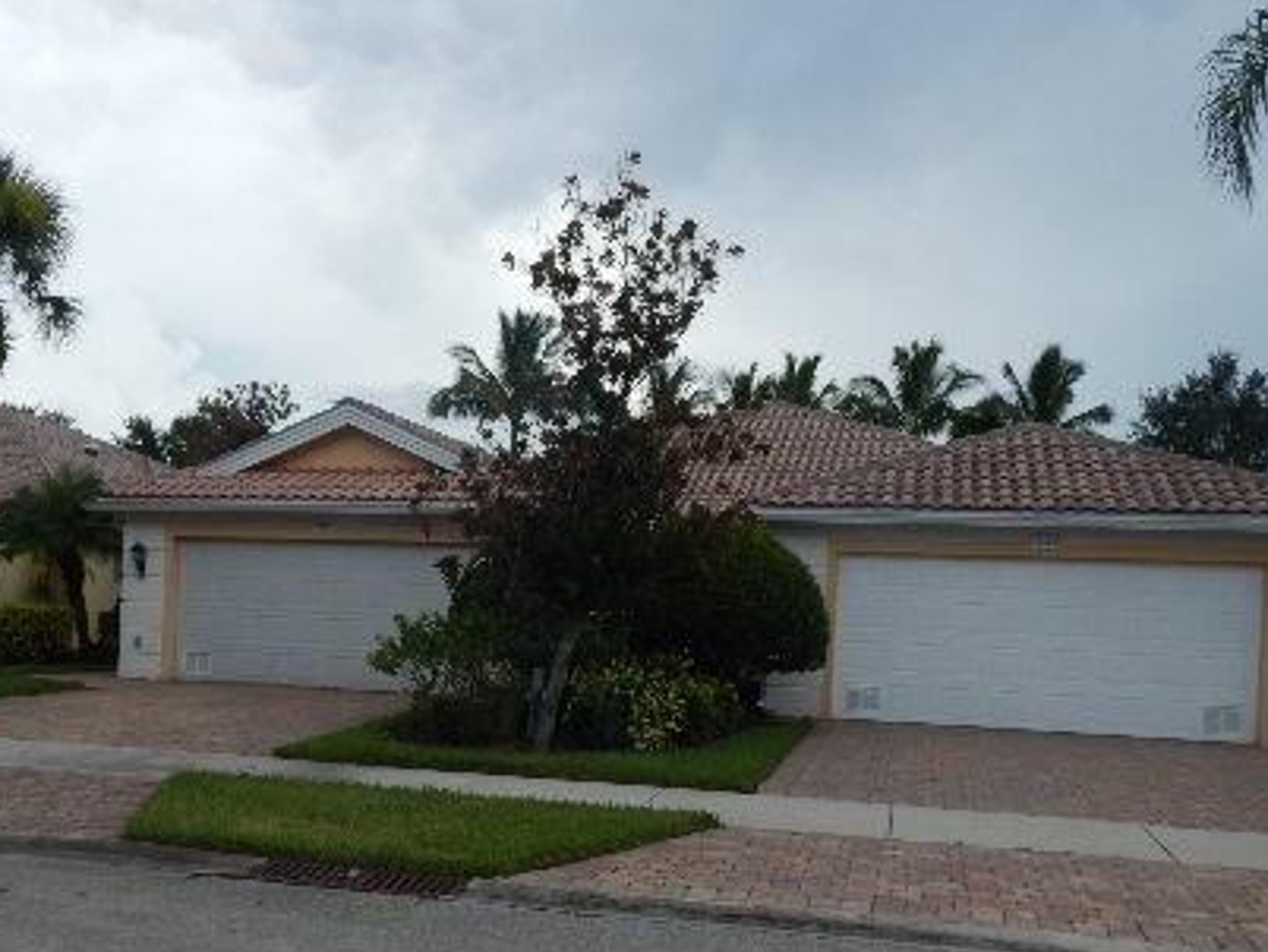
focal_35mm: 35
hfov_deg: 52.3
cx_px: 514
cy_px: 634
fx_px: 1283
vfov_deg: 40.2
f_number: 3
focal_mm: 4
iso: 125
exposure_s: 1/1250
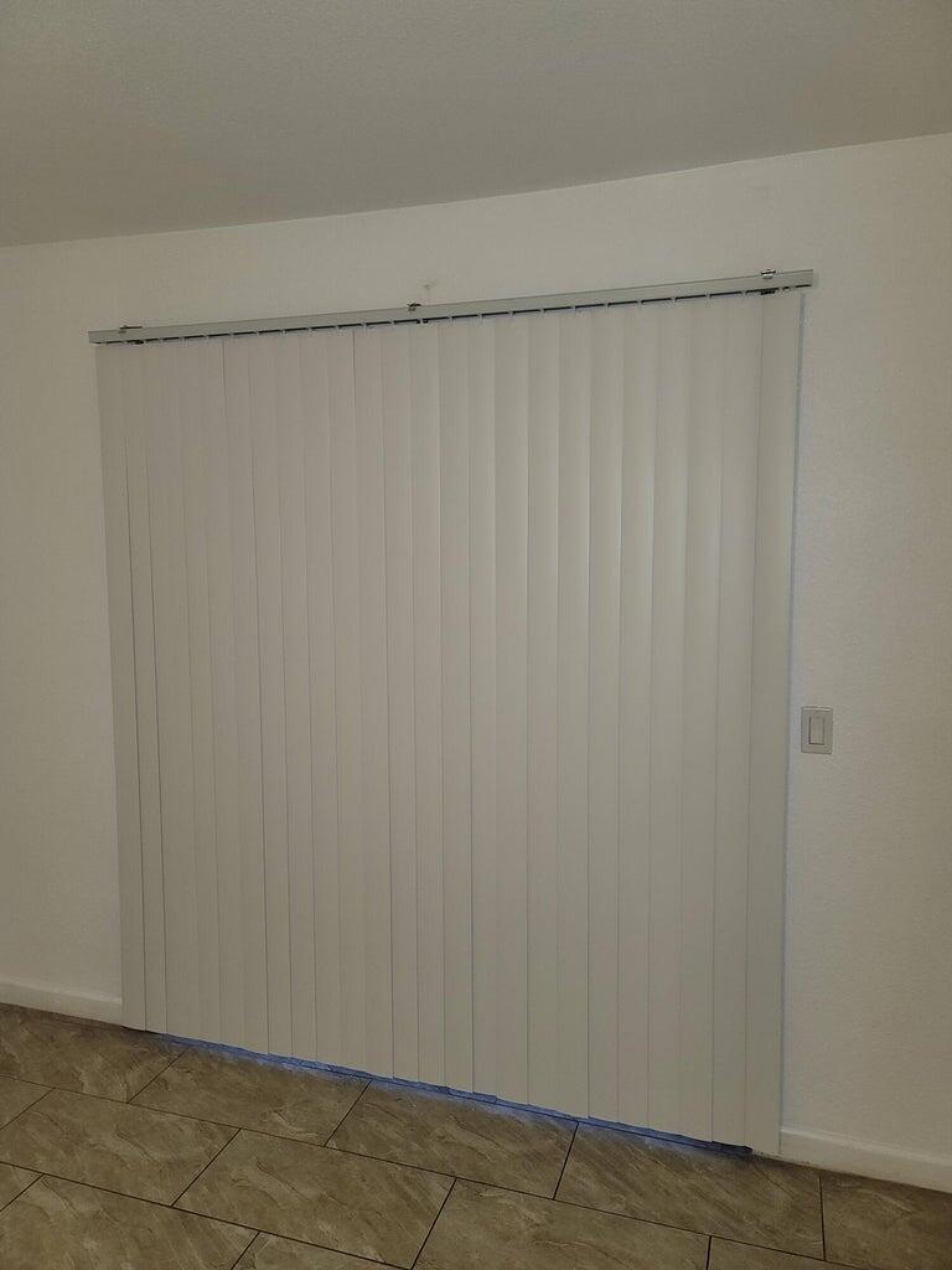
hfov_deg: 54.9
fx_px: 917
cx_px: 476
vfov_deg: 69.4
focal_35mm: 25
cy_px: 635
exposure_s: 1/40
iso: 125
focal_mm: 7
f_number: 1.8
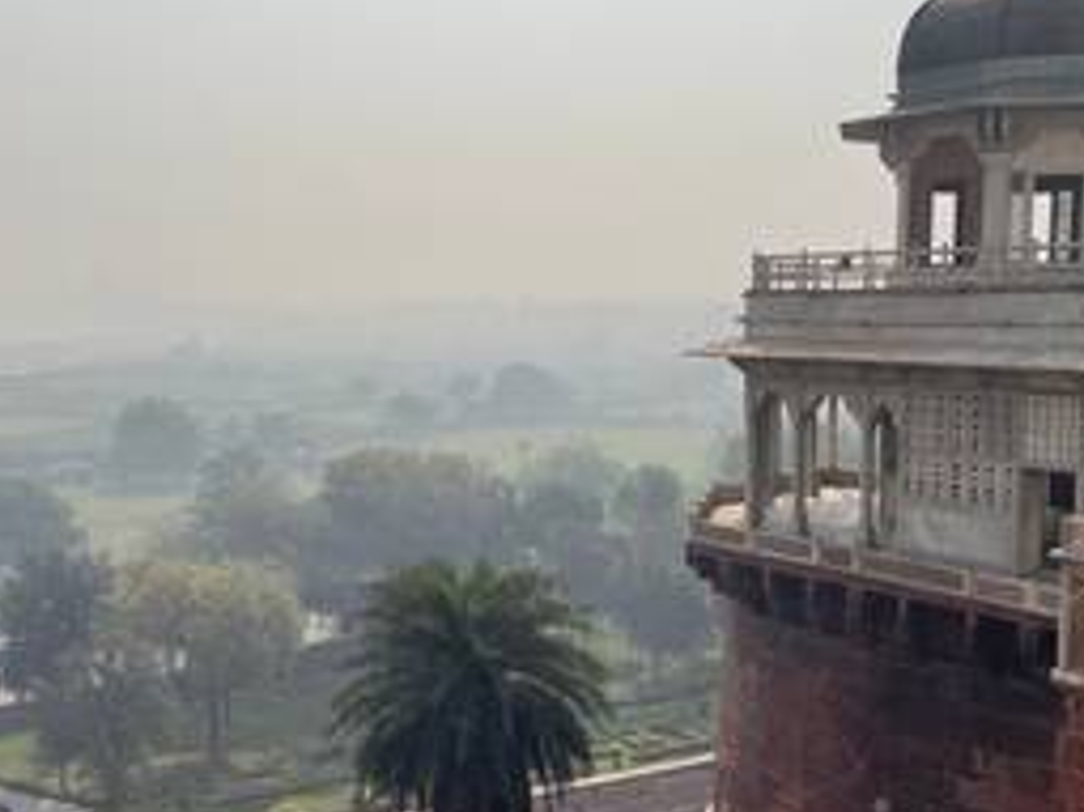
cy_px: 514
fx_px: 1534
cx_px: 502
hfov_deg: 38.9
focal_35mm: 49
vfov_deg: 29.5
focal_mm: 4.2
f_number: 1.6
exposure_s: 1/9804
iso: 32
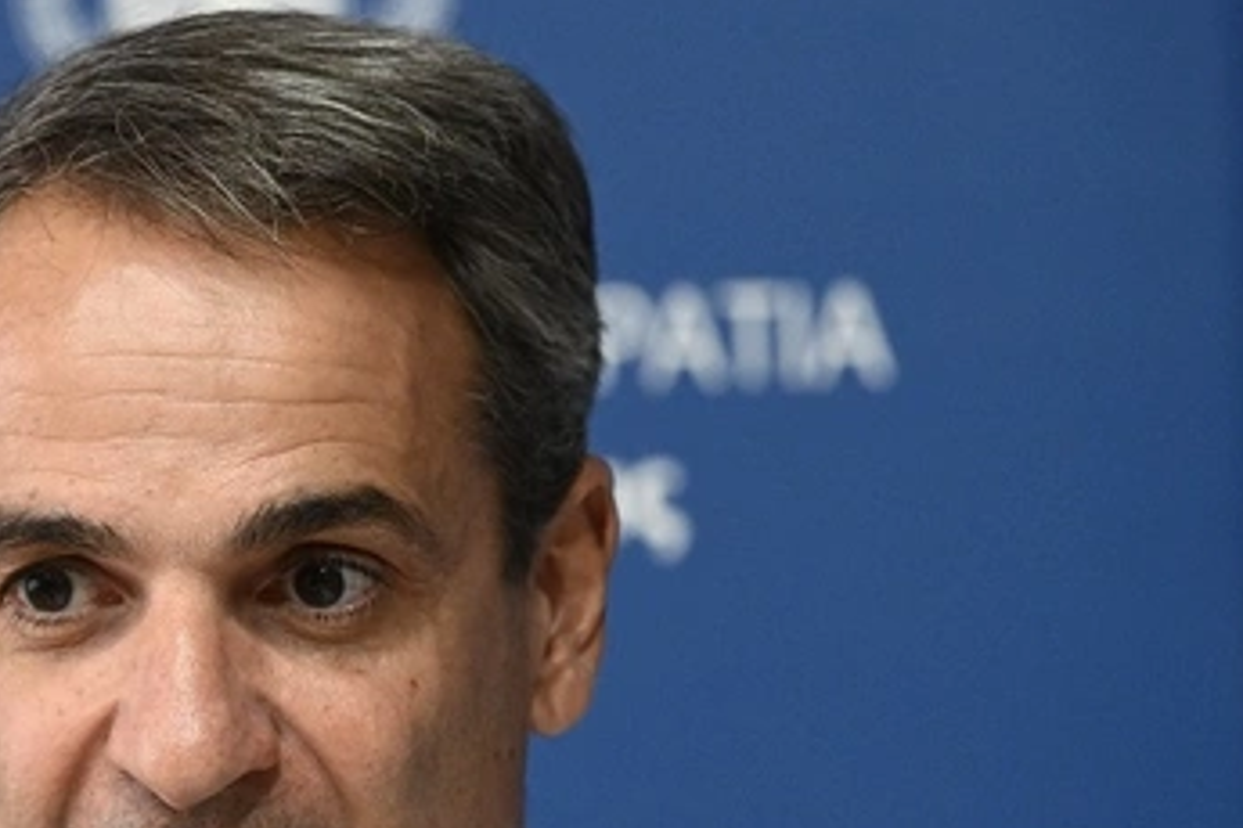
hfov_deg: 6.2
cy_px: 589
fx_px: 11393
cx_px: 155
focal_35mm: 330
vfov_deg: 4.2
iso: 6400
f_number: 5
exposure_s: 1/320
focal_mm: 175
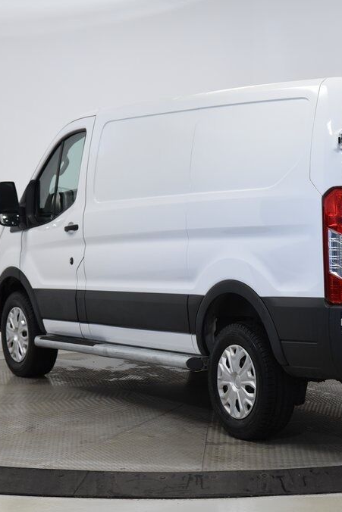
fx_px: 1339
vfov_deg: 21.7
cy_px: 256
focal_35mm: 94
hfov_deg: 14.5
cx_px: 281
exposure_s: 1/100
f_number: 5
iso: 1600
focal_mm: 62
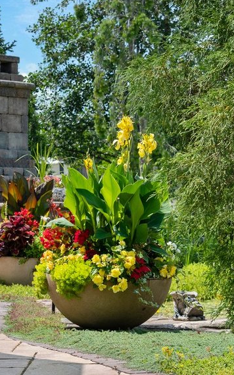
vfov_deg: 18.8
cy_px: 278
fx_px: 1123
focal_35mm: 110
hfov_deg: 11.8
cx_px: 32
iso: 100
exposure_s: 1/400
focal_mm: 38
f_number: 7.1
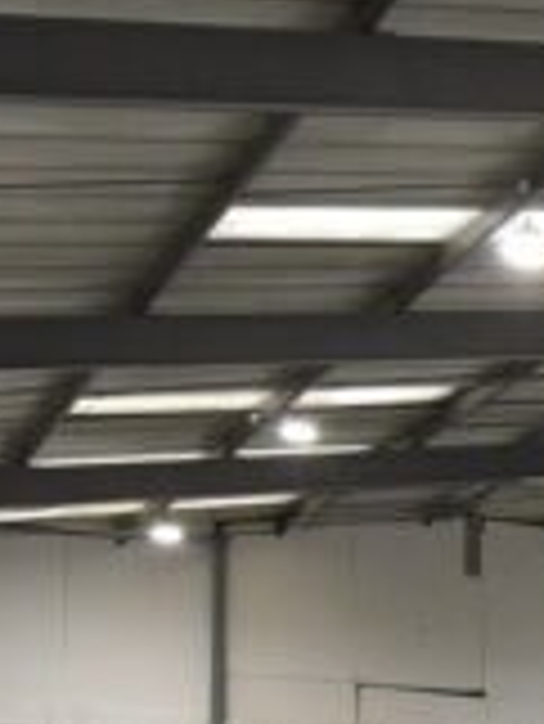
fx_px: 2323
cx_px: 1947
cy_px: 951
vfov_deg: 16.7
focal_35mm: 111
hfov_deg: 8.8
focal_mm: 14
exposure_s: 1/100
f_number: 6.3
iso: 800
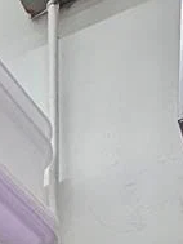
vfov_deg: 13.1
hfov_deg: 16.1
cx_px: -26
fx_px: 627
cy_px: 649
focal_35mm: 89
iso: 320
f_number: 2.2
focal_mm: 2.22
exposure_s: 1/120
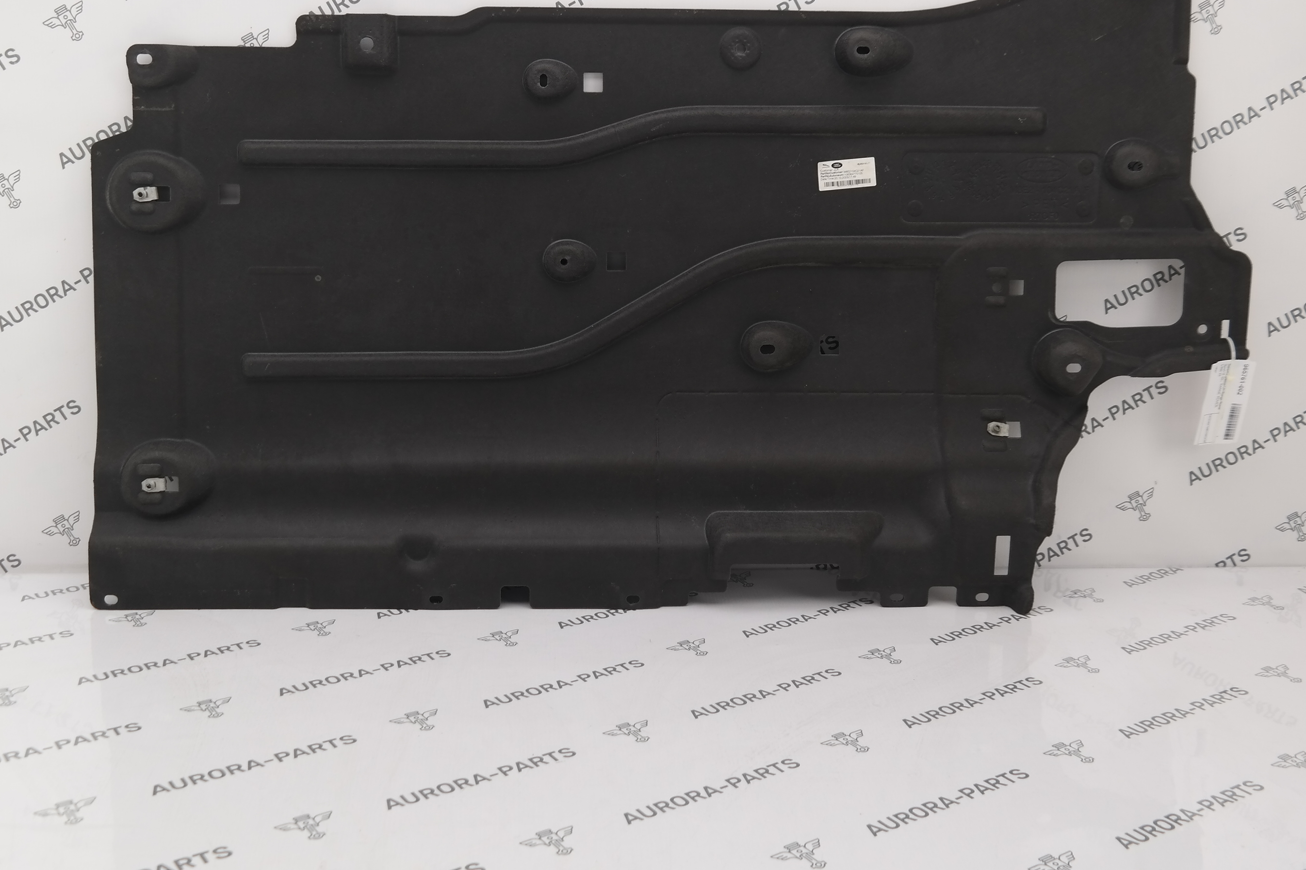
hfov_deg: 49.5
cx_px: 612
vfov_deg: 33.8
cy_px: 276
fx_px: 1415
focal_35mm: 39
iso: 100
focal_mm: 18
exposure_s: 1/100
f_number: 4
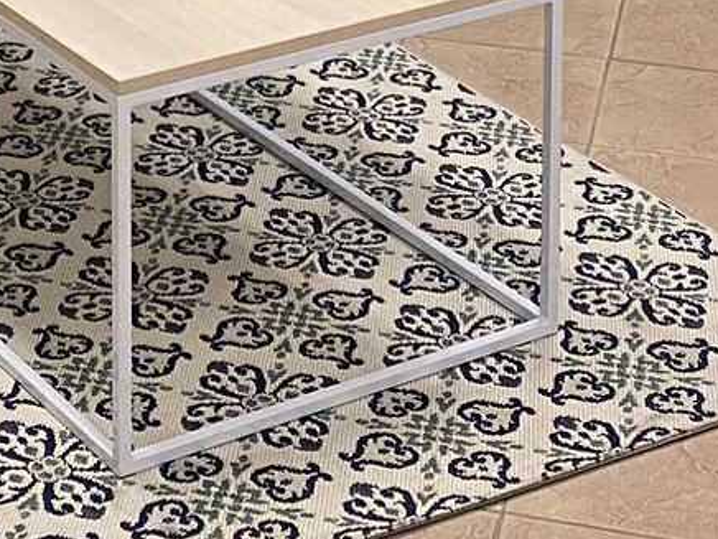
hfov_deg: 15.9
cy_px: -648
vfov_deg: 10.8
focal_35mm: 122
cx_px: 68
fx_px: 2531
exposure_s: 1/50
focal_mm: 4.25
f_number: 1.8
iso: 125
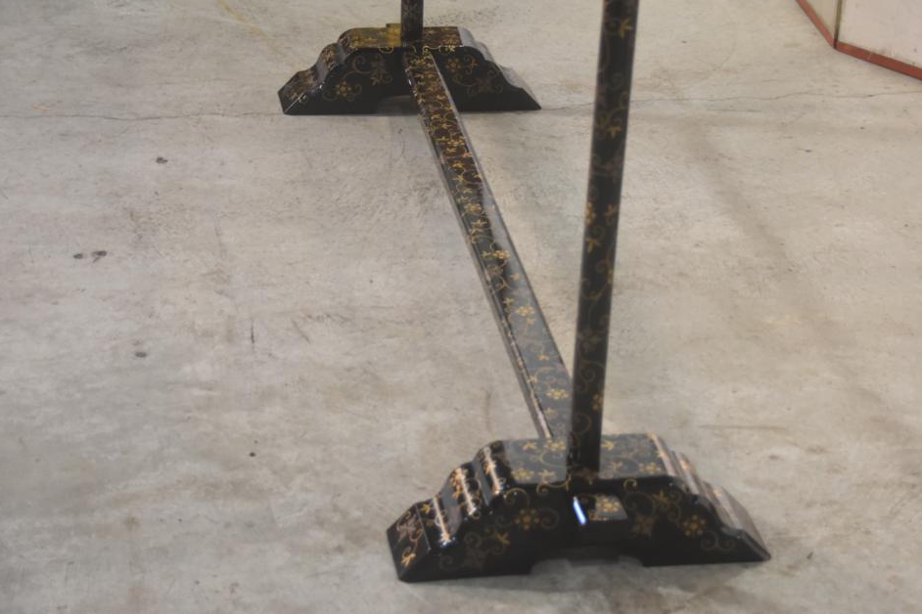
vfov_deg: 12.8
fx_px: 2740
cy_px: 267
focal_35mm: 107
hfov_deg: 19.1
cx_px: 501
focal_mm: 62
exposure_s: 1/60
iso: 1100
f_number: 5
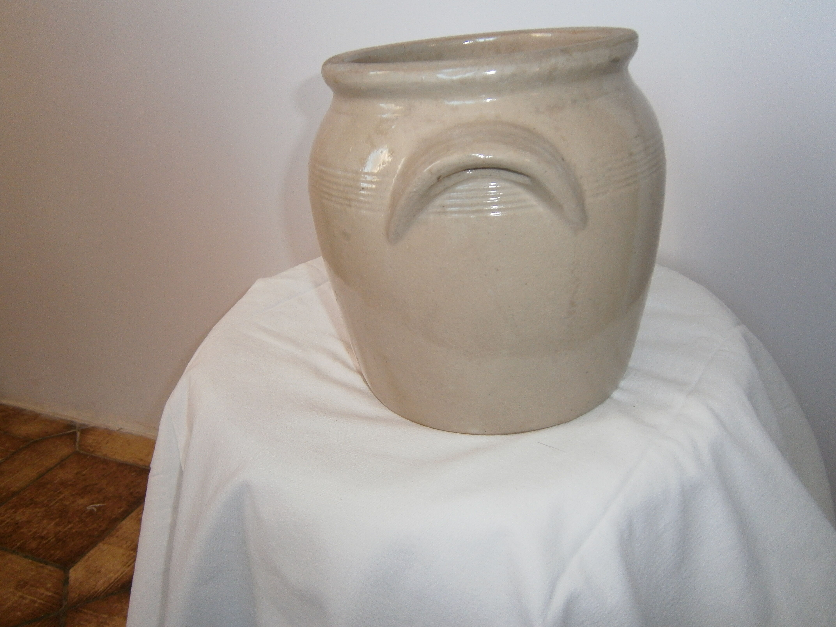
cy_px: 314
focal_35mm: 26
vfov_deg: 53.1
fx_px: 628
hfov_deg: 67.3
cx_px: 418
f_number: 2.8
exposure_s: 1/30
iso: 125
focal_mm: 4.7
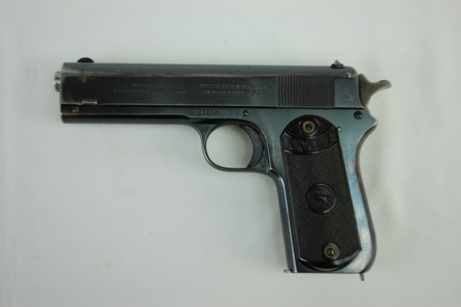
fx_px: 768
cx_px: 230
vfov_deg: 22.6
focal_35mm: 60
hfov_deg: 33.4
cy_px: 154
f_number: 5.3
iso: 400
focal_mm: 40
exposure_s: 1/40
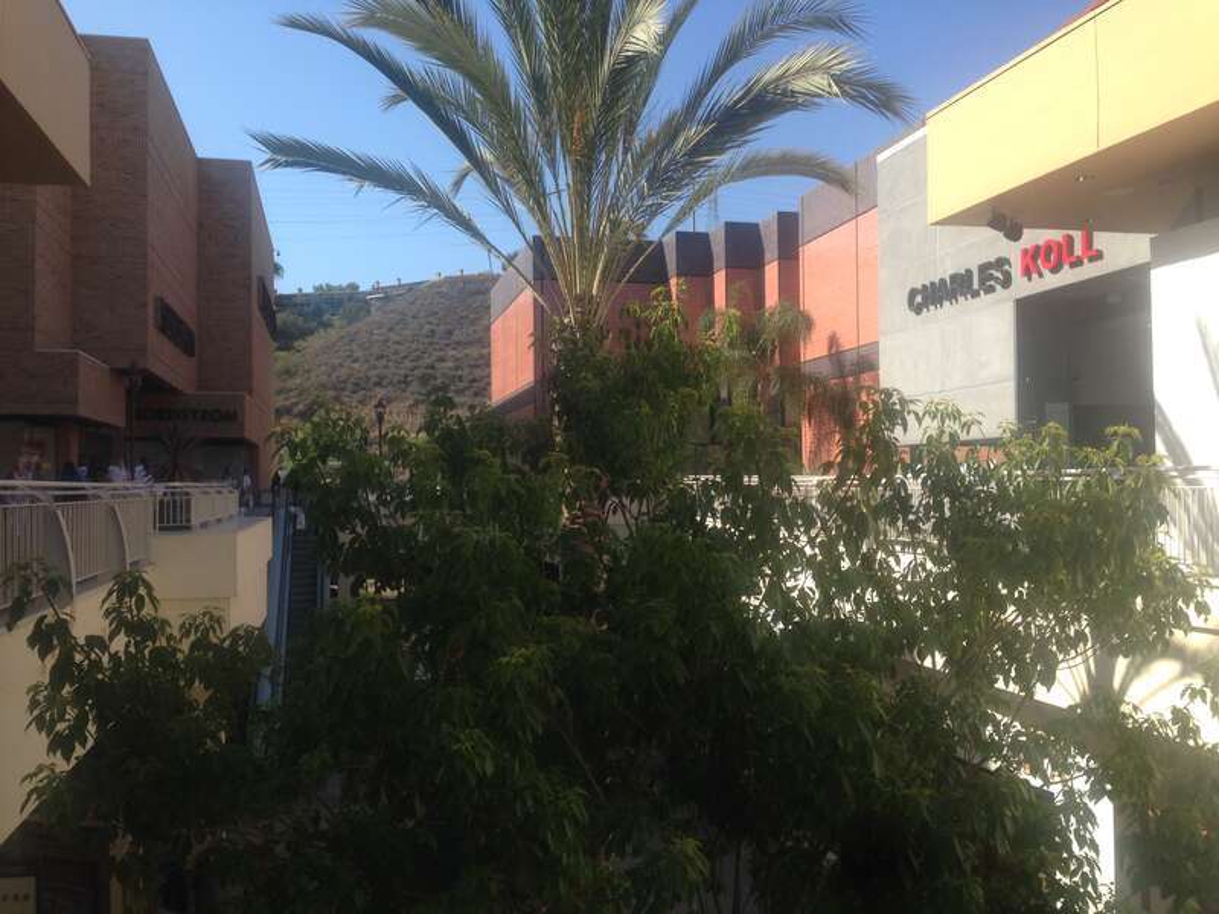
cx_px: 610
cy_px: 457
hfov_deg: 55.4
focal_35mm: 33
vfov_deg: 42.9
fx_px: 1162
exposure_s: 1/919
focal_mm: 4.12
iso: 50
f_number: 2.4
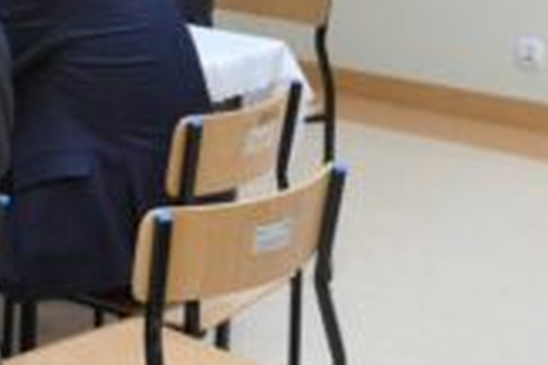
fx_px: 1690
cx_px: -250
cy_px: -162
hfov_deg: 16.9
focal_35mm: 111
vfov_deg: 11.9
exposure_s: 1/100
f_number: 5
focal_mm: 24
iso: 800
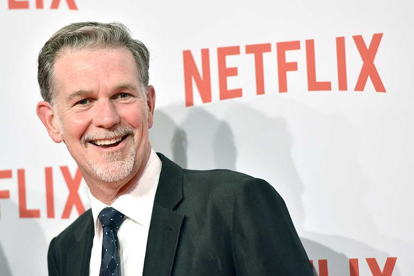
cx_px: 207
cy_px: 138
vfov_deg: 6.9
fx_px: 2300
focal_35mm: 200
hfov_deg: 10.3
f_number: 3.2
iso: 2000
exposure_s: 1/250
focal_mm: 200
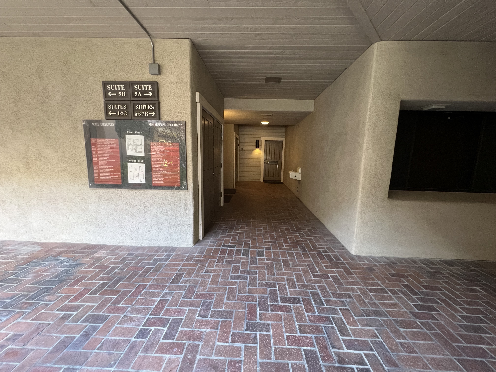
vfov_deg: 89.9
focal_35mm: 13
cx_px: 248
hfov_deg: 106.2
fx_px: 186
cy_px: 186
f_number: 1.8
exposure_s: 1/60
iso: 400
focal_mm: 1.57
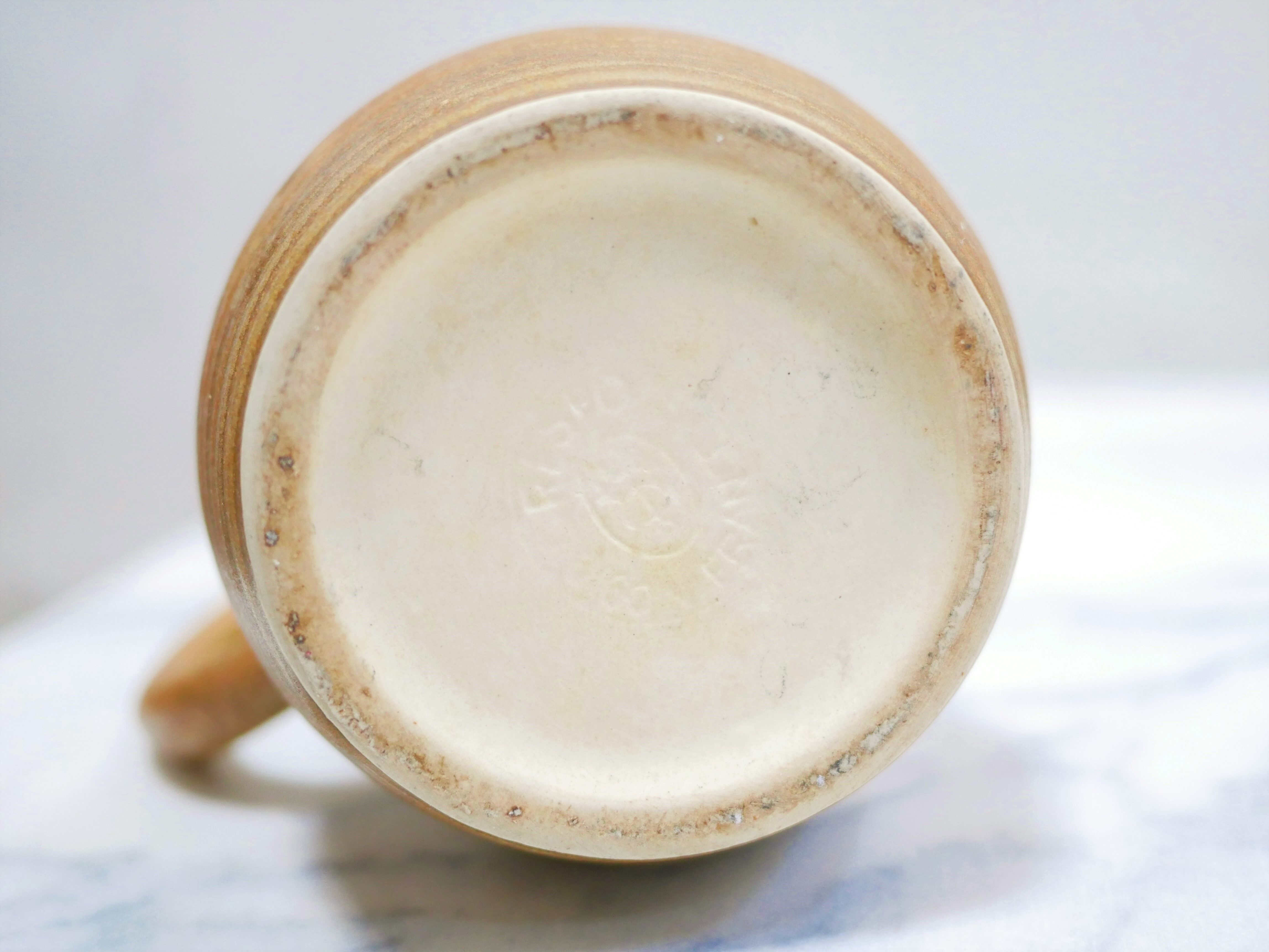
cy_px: 476
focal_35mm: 40
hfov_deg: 46.8
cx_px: 634
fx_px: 1467
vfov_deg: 36.0
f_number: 1.7
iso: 1600
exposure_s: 1/60
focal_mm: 20
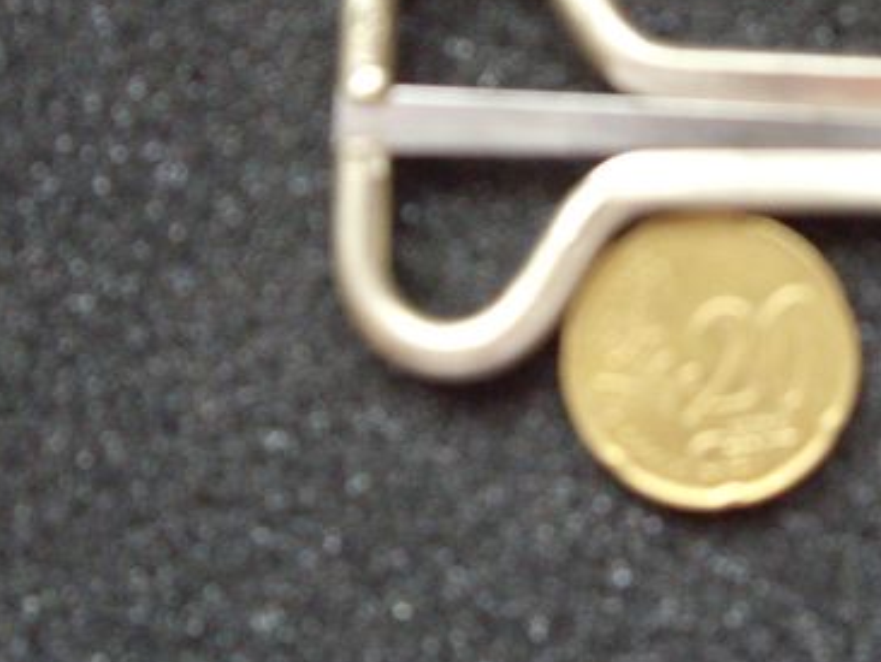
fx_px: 2114
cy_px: 229
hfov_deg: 23.4
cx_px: 631
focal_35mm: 83
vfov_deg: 17.8
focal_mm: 7.9
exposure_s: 1/80
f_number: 2.8
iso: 400
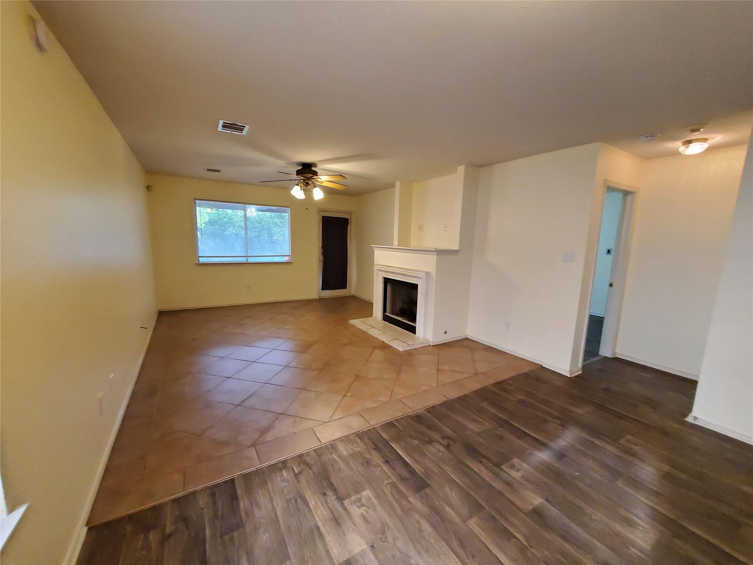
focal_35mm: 13
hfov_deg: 106.2
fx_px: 283
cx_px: 376
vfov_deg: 89.9
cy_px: 282
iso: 500
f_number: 2.2
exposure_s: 1/60
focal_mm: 1.8
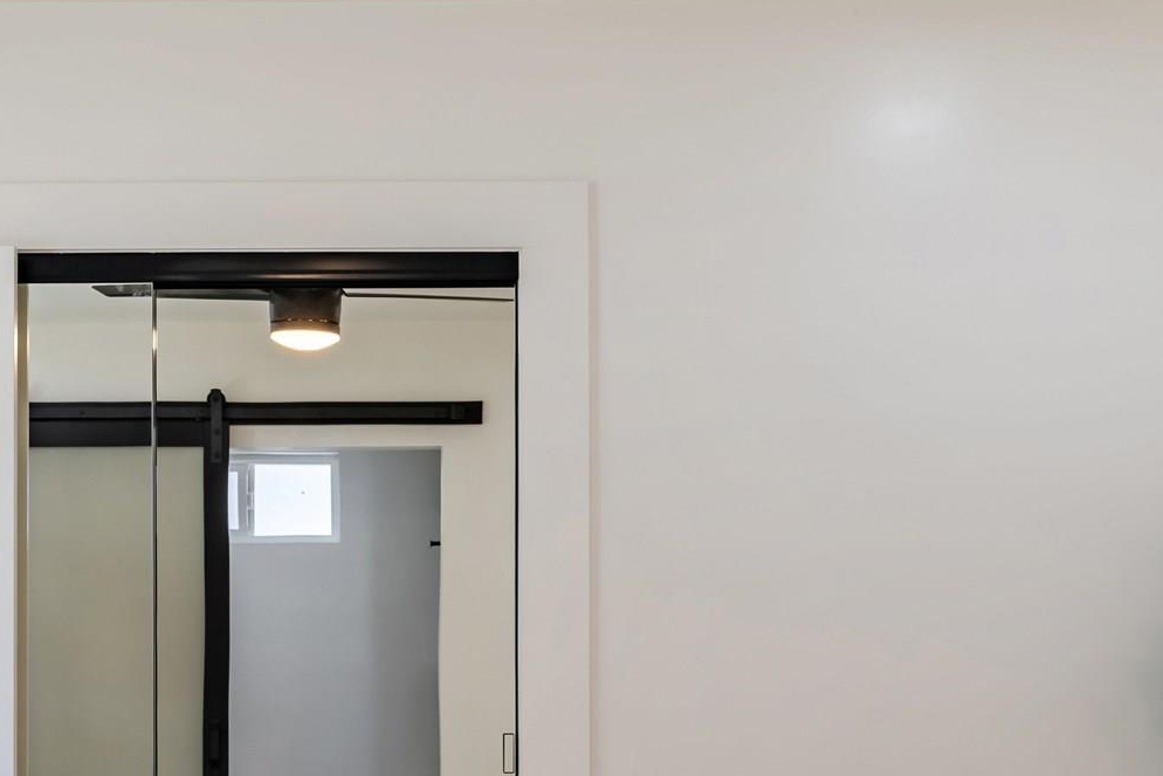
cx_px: 340
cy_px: 662
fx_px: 2197
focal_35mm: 68
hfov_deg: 29.3
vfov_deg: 19.7
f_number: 8
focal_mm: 22
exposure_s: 1/125
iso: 200
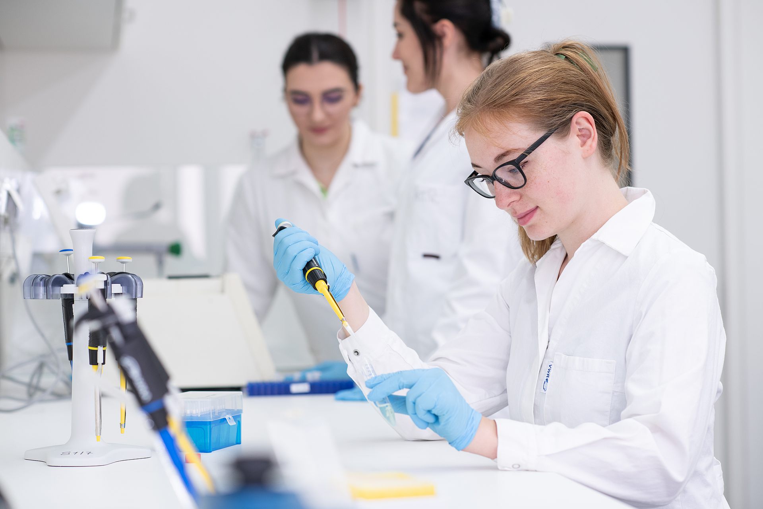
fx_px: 1801
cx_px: 382
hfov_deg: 23.9
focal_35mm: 85
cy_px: 254
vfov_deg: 16.1
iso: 320
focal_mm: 85
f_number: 3.5
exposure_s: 1/125
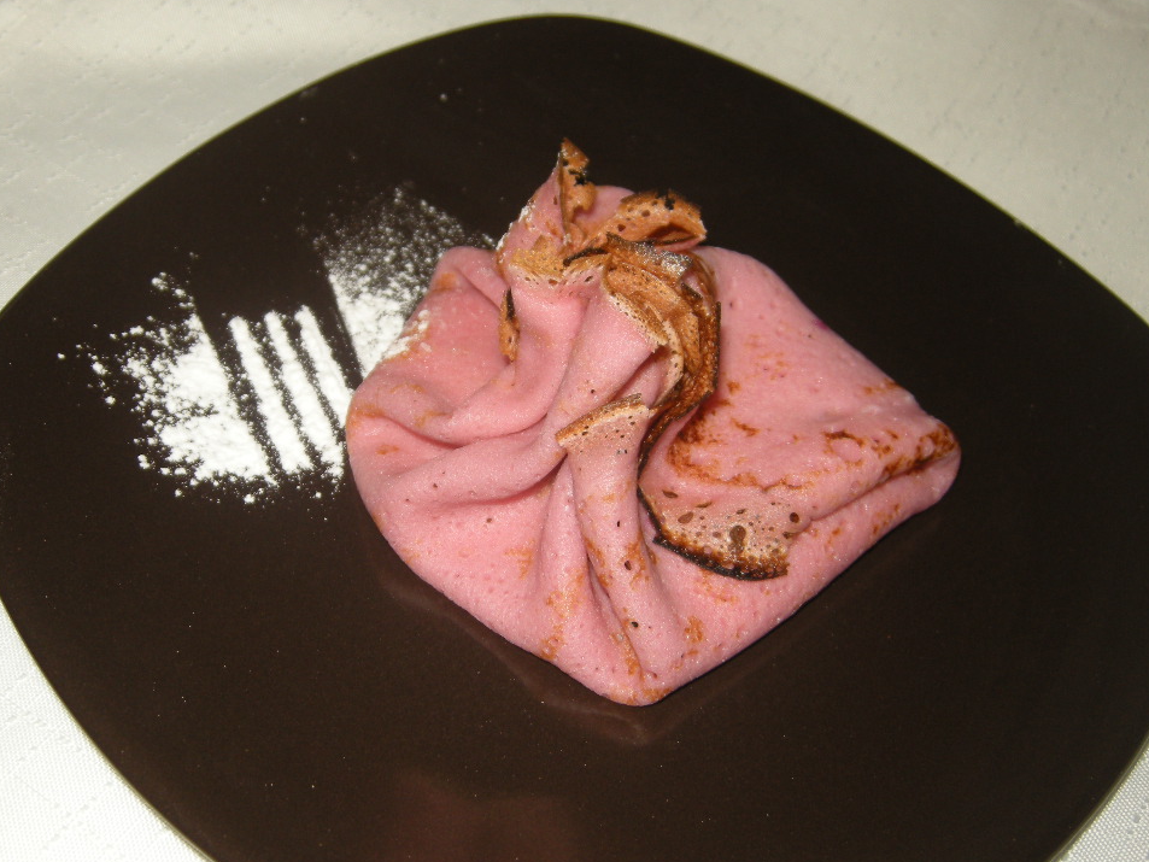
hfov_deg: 40.4
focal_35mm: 47
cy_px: 445
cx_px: 529
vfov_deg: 30.9
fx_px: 1560
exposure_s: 1/60
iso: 64
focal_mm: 7.5
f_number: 2.7
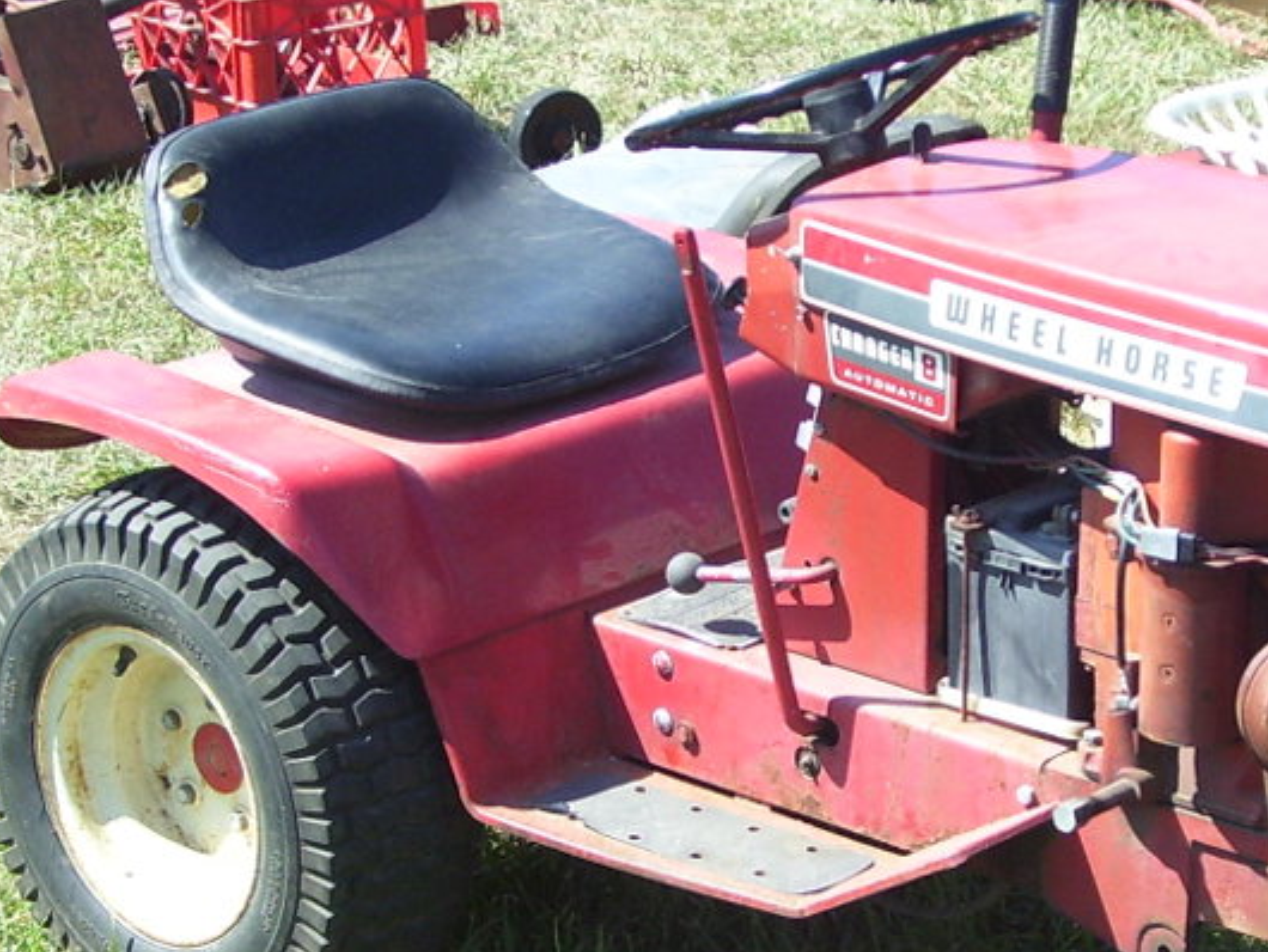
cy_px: 667
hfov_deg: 20.3
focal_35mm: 96
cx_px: 928
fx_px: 3518
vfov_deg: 15.4
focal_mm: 8.6
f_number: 3.4
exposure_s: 1/500
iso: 80
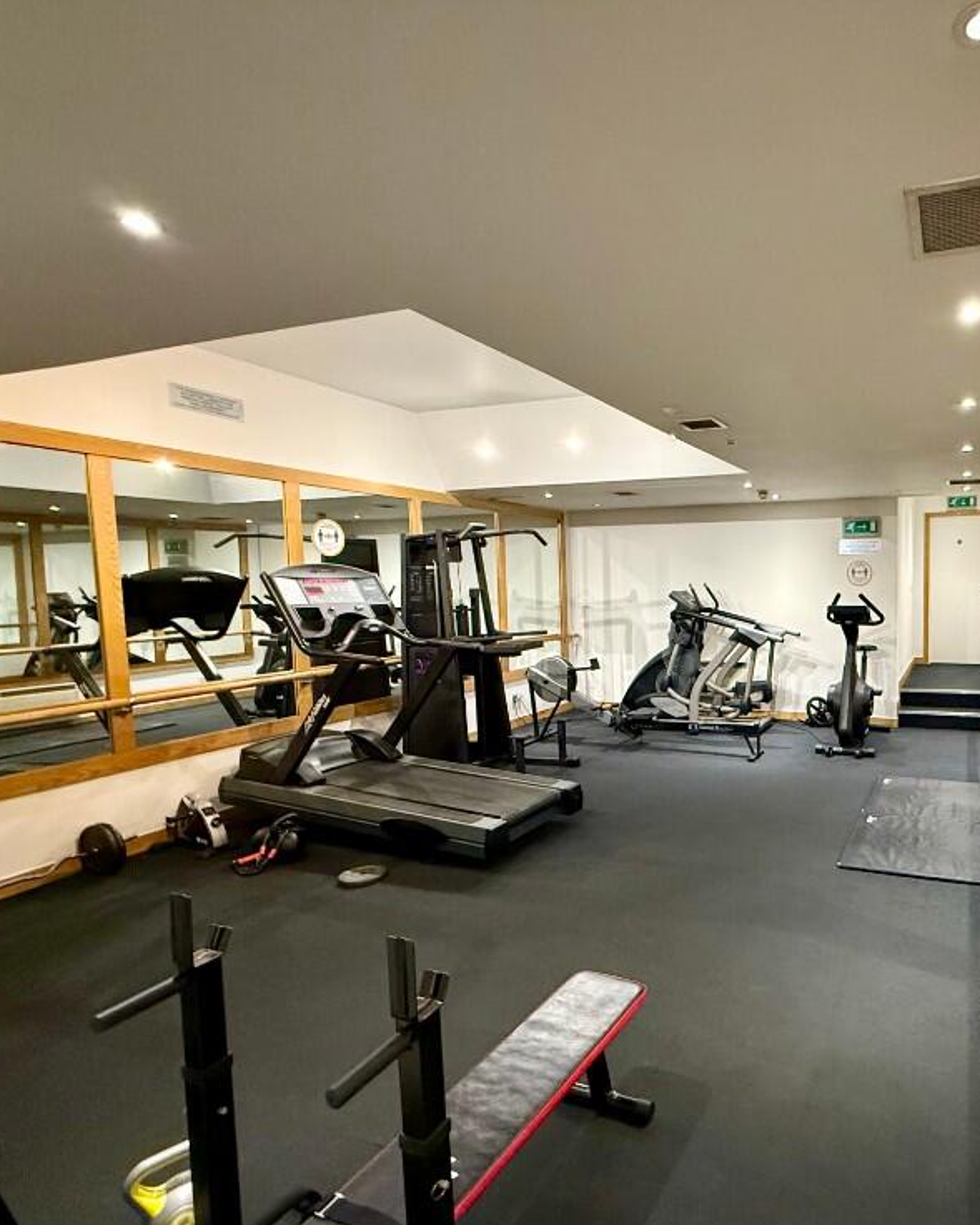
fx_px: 689
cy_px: 636
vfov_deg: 83.2
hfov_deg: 65.8
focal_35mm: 19
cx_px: 752
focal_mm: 2.22
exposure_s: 1/50
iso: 640
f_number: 2.2
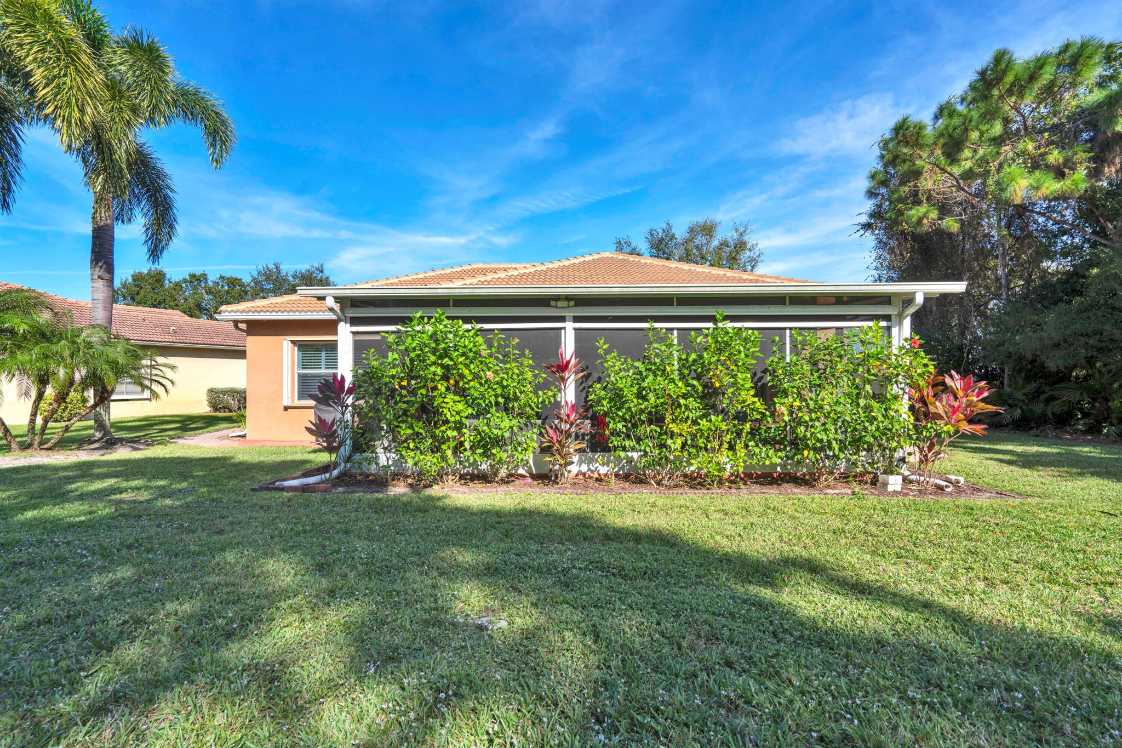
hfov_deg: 96.7
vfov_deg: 73.7
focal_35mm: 16
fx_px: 499
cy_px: 374
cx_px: 561
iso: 100
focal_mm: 16
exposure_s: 1/320
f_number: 8
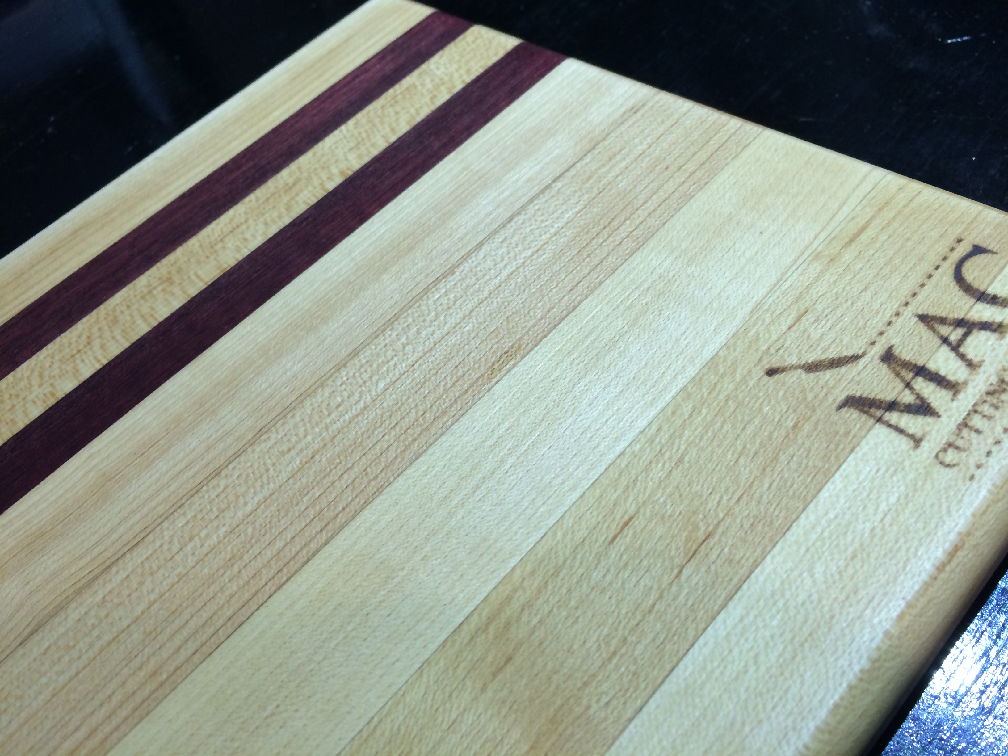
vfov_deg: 46.8
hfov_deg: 60.0
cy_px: 378
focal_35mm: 30
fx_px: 874
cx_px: 504
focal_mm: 4.12
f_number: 2.2
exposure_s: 1/30
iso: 80
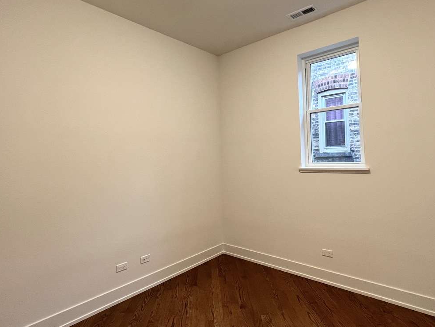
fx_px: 239
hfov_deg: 84.6
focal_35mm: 19
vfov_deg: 68.6
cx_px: 228
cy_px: 151
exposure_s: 1/120
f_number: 1.8
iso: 200
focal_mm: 1.57
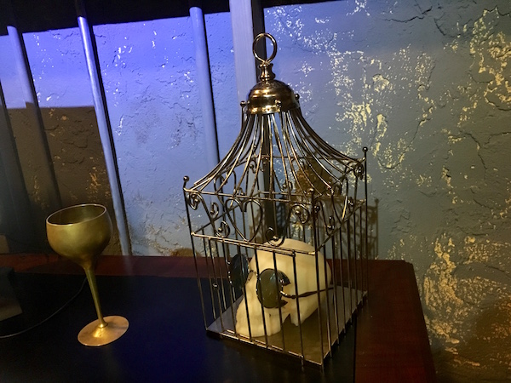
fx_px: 428
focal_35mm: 29
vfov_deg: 48.2
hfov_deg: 61.7
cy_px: 192
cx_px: 256
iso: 320
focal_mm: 4.15
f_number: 2.2
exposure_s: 1/15
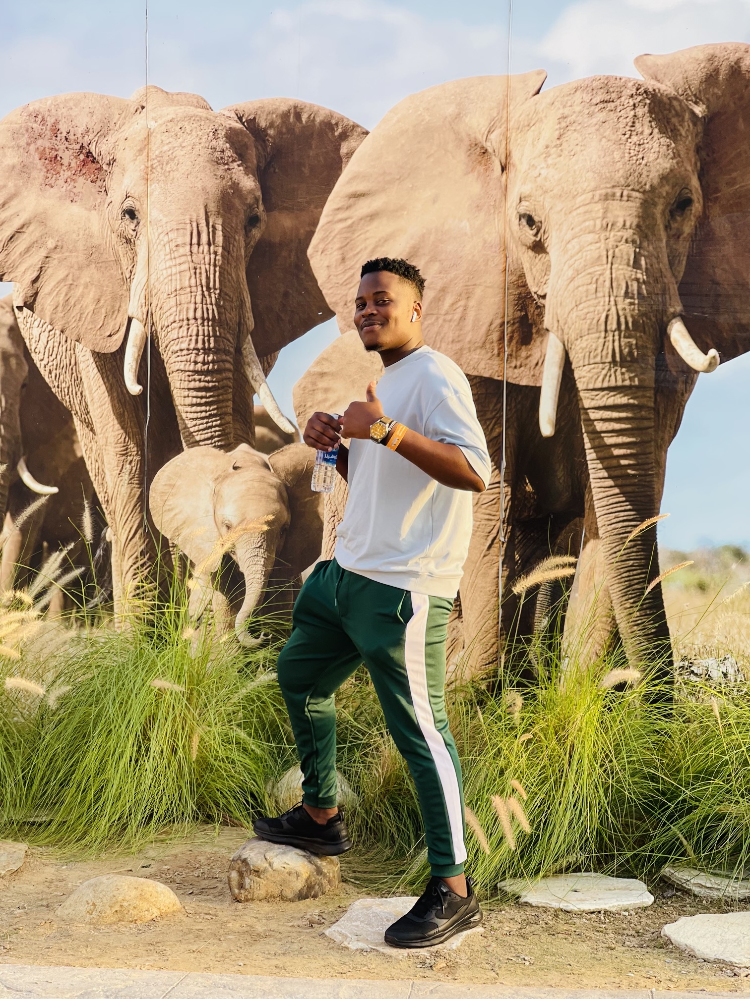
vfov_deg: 30.3
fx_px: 1849
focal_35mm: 64
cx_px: 375
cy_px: 500
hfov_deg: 22.9
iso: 32
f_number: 2.2
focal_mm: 7.5
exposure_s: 1/121
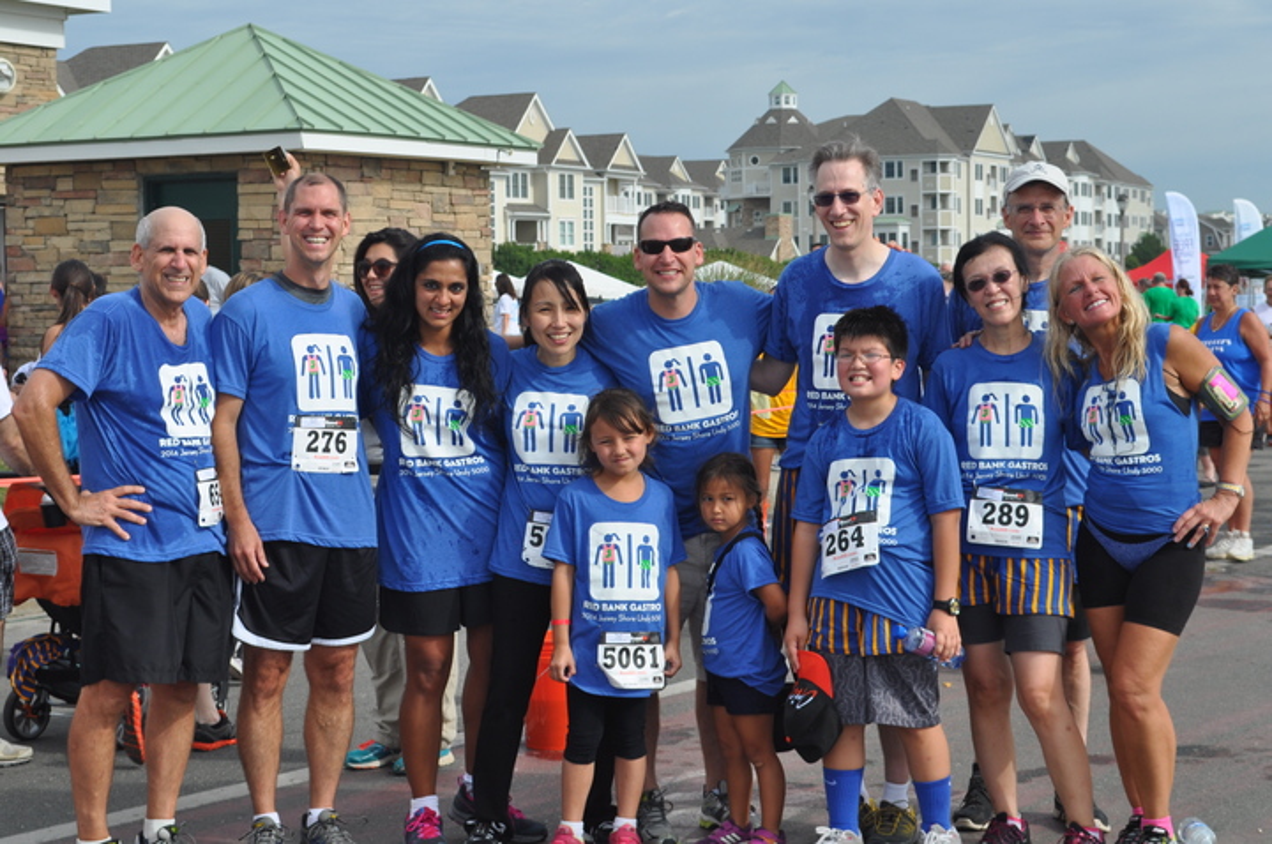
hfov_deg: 30.5
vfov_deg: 20.6
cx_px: 636
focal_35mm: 66
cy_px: 422
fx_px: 2329
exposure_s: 1/400
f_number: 10
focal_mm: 44
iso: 200
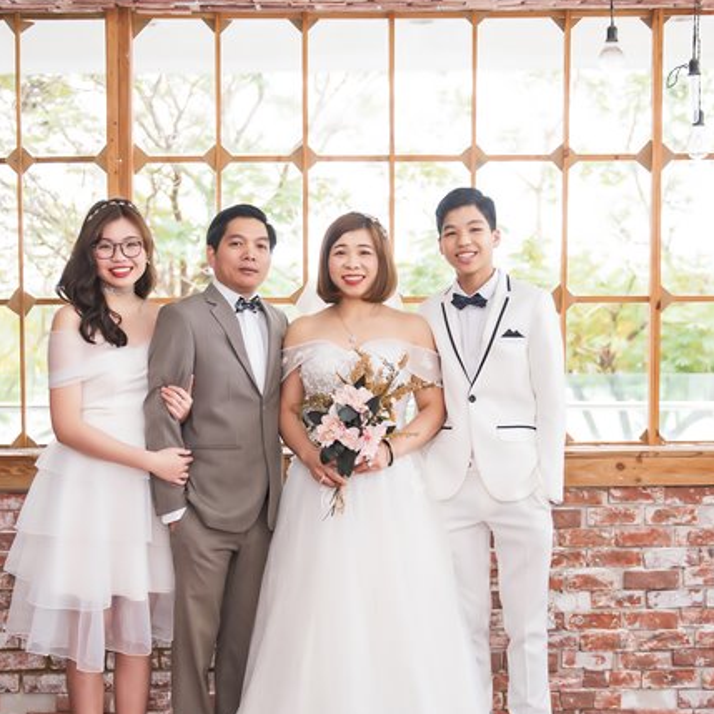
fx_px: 1377
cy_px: 407
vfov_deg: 29.0
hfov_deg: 29.1
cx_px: 345
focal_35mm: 59
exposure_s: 1/160
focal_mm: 35
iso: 400
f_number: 2.8
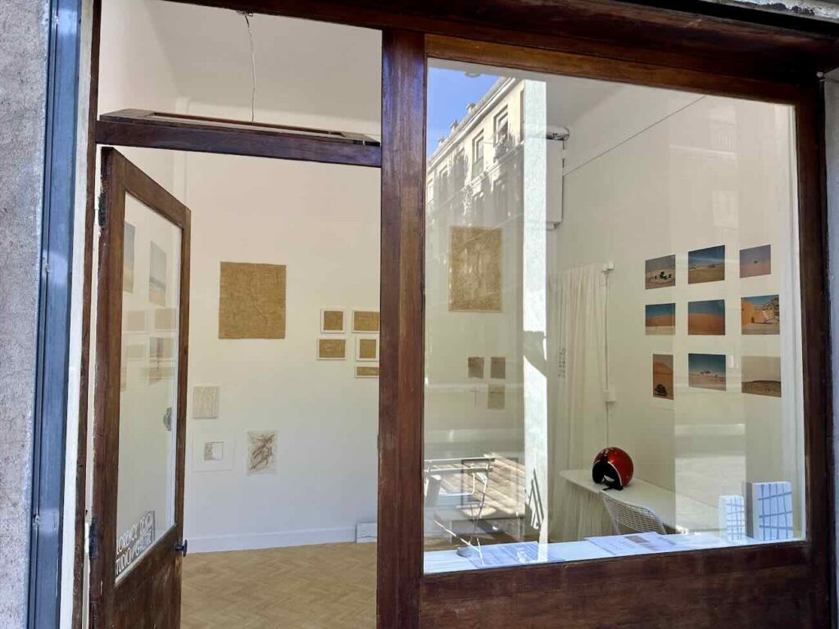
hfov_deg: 71.6
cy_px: 314
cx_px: 420
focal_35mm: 24
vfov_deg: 56.8
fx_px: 582
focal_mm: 6.86
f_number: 1.78
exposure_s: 1/190
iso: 64
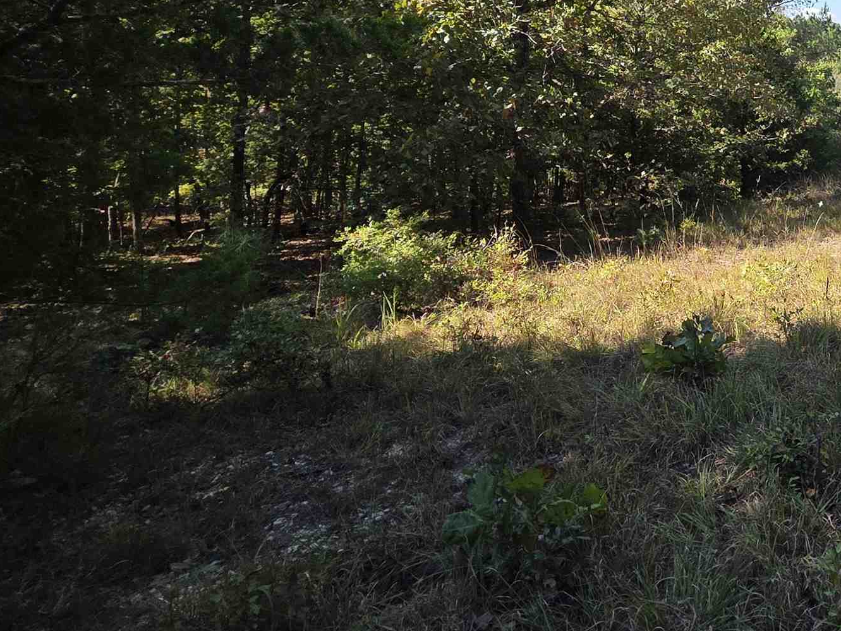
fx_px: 729
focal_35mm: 30
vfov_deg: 44.3
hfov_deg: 47.4
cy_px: 119
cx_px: 877
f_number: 1.9
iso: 40
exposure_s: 1/790
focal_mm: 2.2
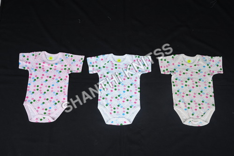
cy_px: 78
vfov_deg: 37.8
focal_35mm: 35
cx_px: 117
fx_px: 227
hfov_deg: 54.5
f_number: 18
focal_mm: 35
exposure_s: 1/160
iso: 250
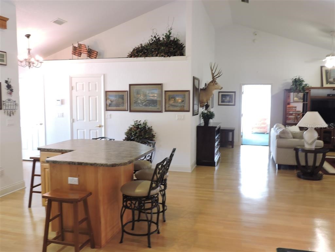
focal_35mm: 30
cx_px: 168
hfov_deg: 60.0
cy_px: 126
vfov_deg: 46.8
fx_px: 290
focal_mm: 5.4
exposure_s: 1/15
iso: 400
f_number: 3.1
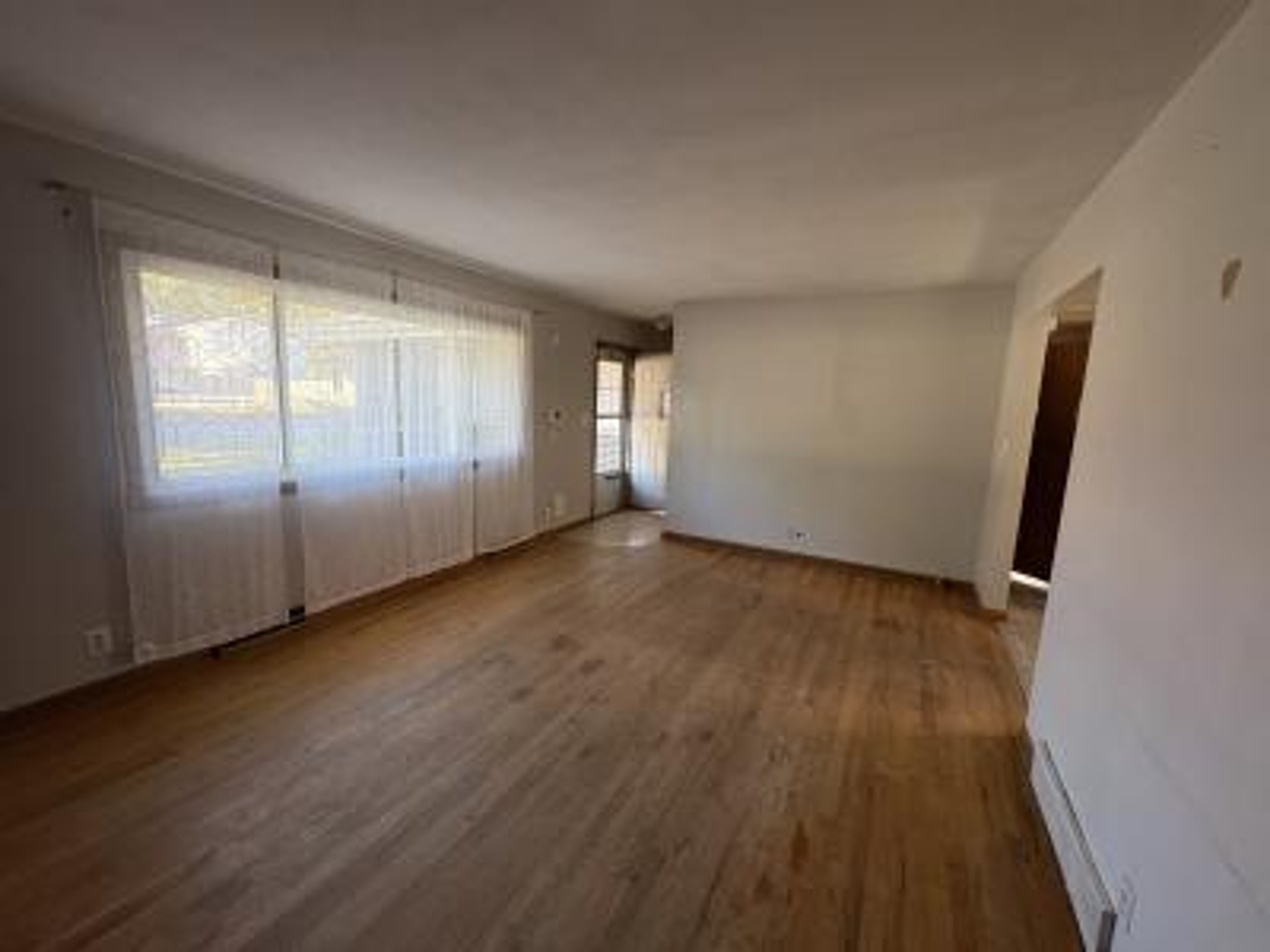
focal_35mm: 14
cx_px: 635
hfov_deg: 102.1
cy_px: 476
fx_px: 514
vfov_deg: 85.7
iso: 200
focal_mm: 2.22
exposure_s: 1/93
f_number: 2.2
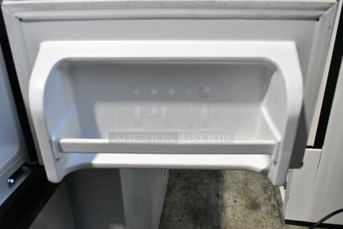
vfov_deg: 41.8
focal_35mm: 32
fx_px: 300
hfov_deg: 59.4
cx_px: 172
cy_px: 114
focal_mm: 21
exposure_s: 1/250
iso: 6400
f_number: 9
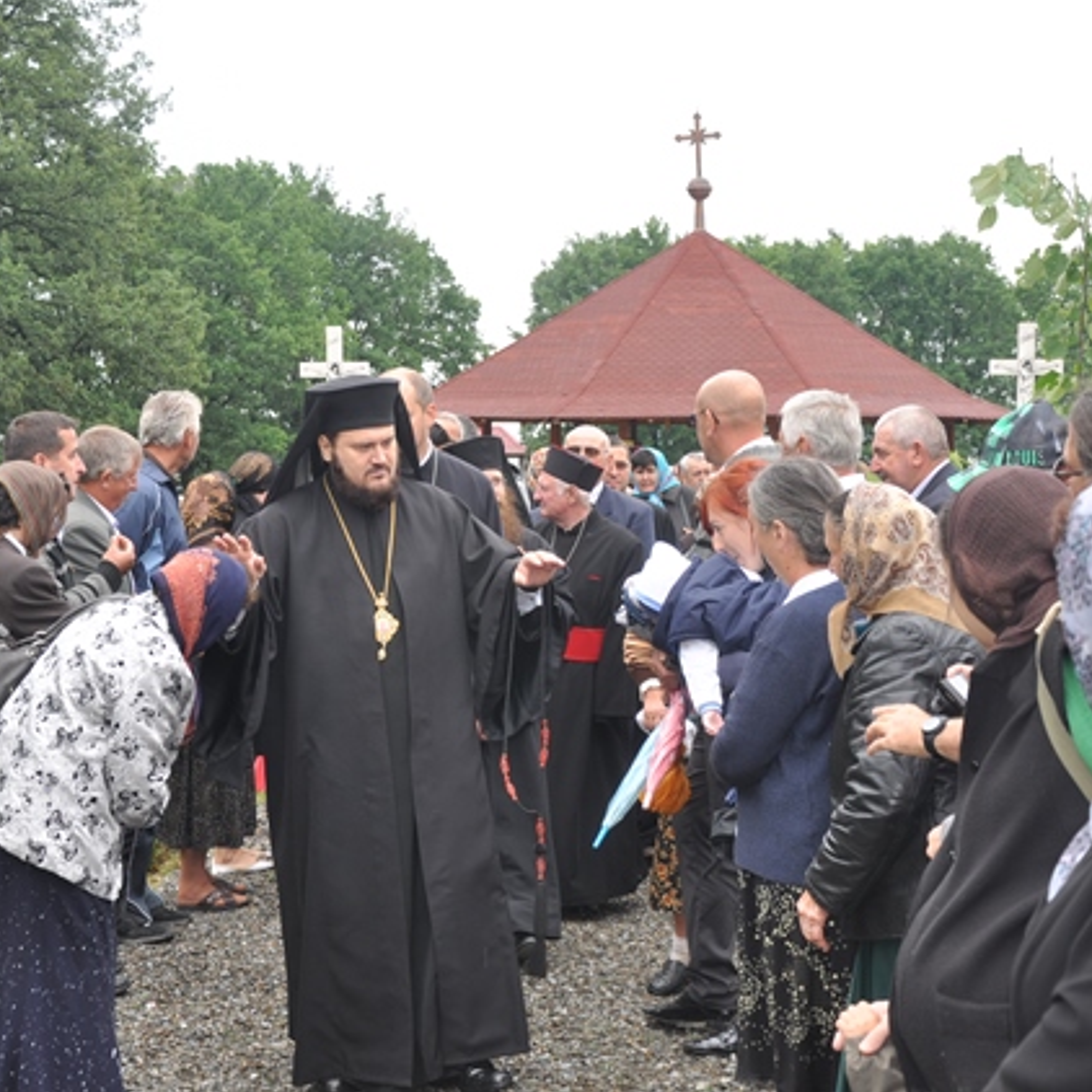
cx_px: 494
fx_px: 2414
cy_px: 545
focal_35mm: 68
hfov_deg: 25.5
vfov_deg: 25.5
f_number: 5.6
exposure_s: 1/200
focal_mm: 35
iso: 200
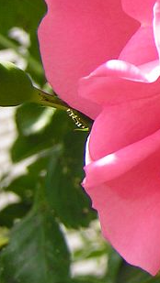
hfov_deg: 9.2
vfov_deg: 17.5
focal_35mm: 122
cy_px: 74
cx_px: 353
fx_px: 919
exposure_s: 1/200
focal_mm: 6.3
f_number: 4
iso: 50
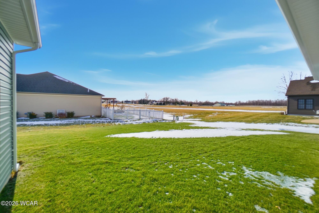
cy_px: 106
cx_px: 160
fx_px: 133
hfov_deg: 100.4
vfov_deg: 77.3
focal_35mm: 15
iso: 125
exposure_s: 1/4000
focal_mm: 10
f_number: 5.6
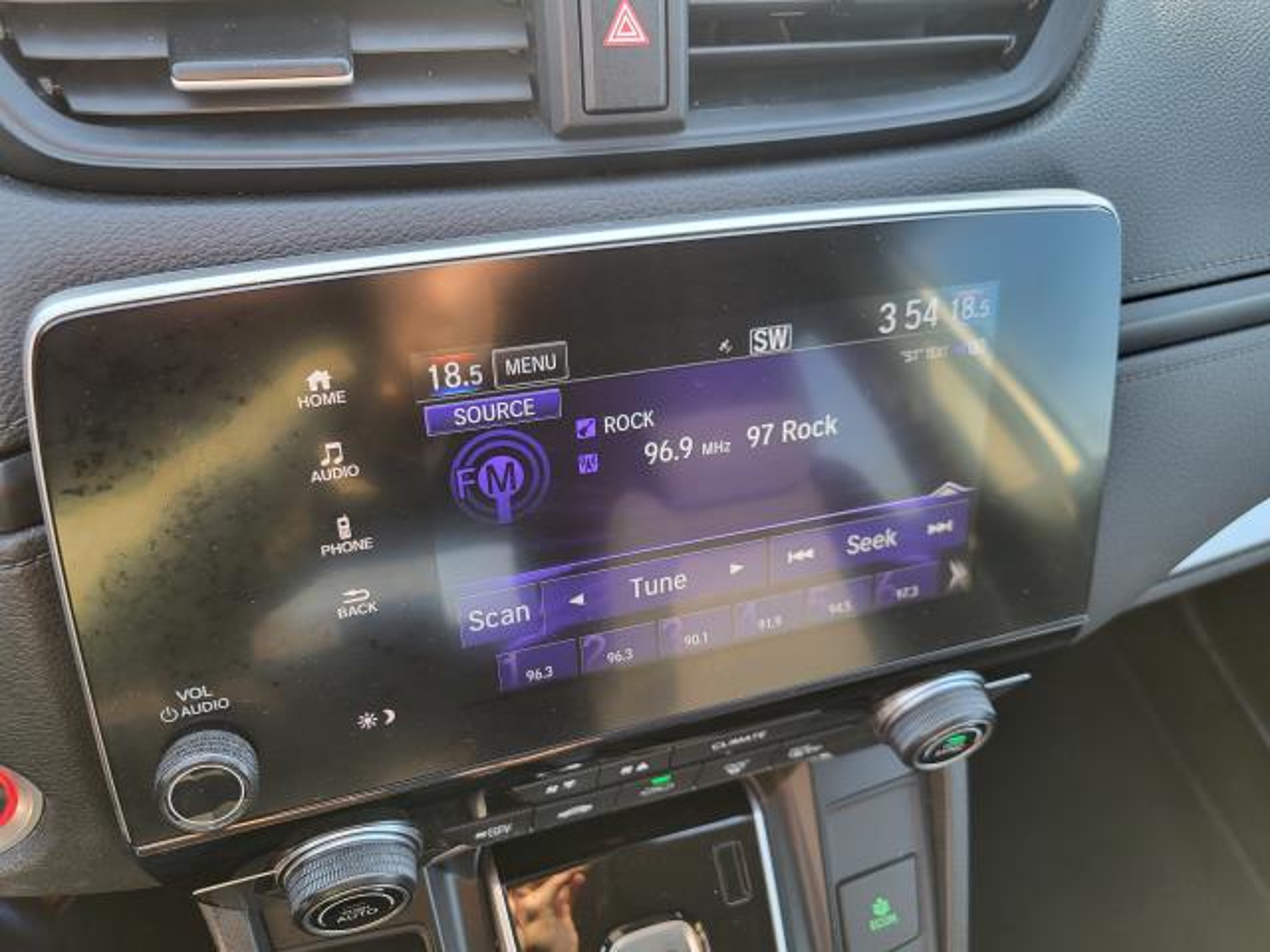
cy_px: 476
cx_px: 635
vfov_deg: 53.1
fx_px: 954
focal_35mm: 26
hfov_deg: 67.3
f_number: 1.8
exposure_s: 1/120
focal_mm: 5.4
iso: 160
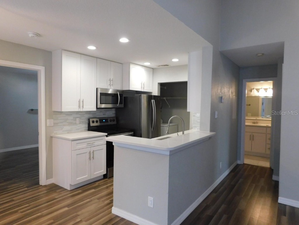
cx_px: 150
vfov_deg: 58.9
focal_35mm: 23
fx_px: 199
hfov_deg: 73.9
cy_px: 112
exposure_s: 1/30
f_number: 3
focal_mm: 4
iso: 220
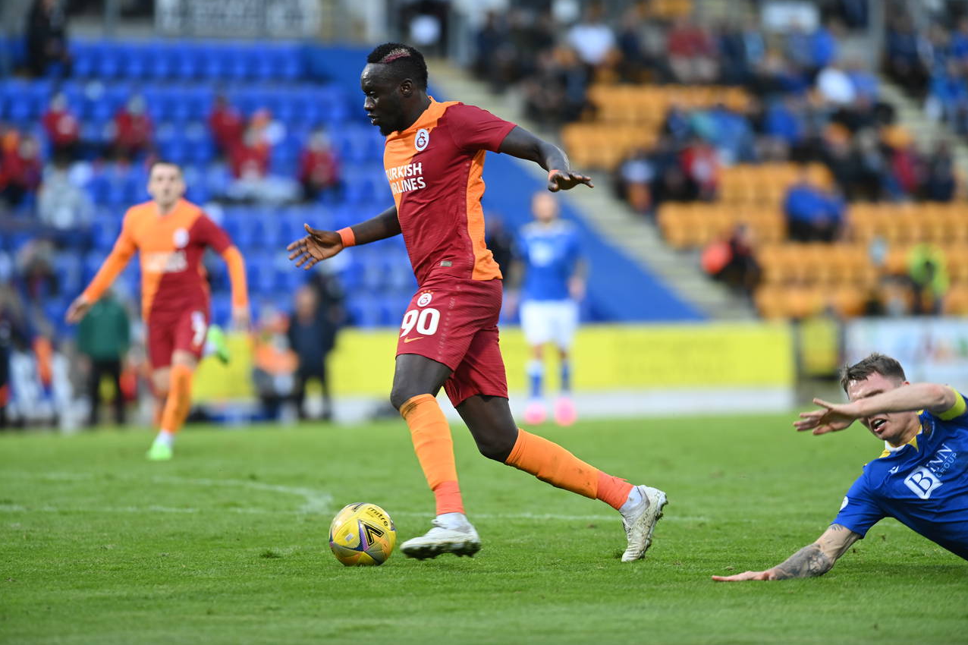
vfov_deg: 4.6
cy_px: 322
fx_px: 8091
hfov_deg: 6.8
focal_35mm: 301
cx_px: 485
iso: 1600
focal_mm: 300
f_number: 4
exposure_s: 1/640
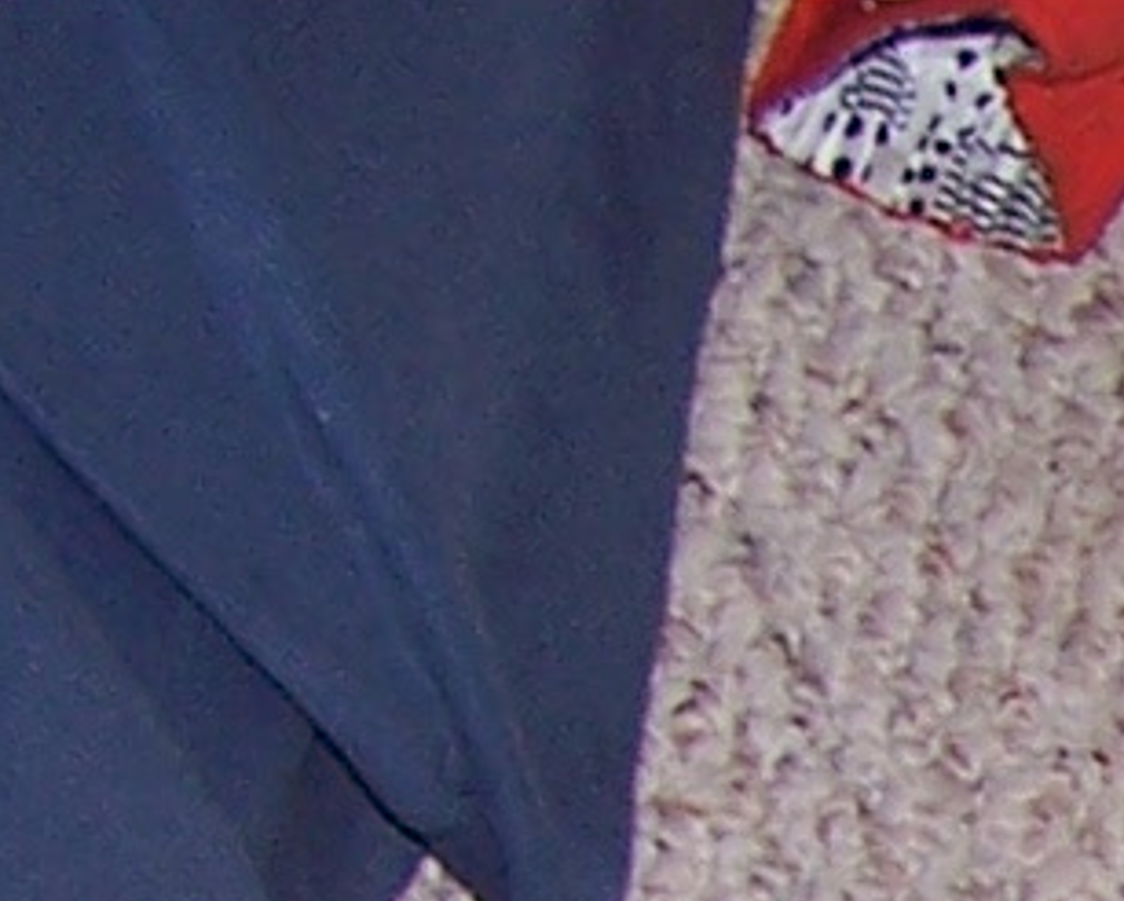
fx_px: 8522
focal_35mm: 256
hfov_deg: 6.5
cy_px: 3124
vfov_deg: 5.5
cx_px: 3939
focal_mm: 6
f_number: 2.8
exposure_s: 1/60
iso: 80
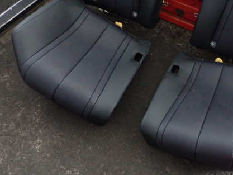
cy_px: 82
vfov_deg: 39.7
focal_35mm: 36
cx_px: 158
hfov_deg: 50.3
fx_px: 242
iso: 500
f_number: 2
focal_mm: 4.5
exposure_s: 1/30
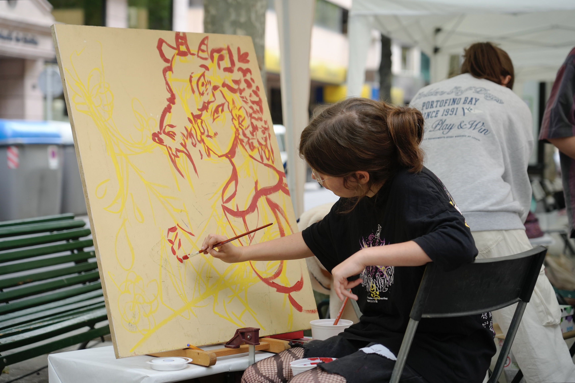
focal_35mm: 78
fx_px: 1246
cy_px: 192
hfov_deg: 26.0
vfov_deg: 17.5
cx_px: 288
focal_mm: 78
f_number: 4
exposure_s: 1/200
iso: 320
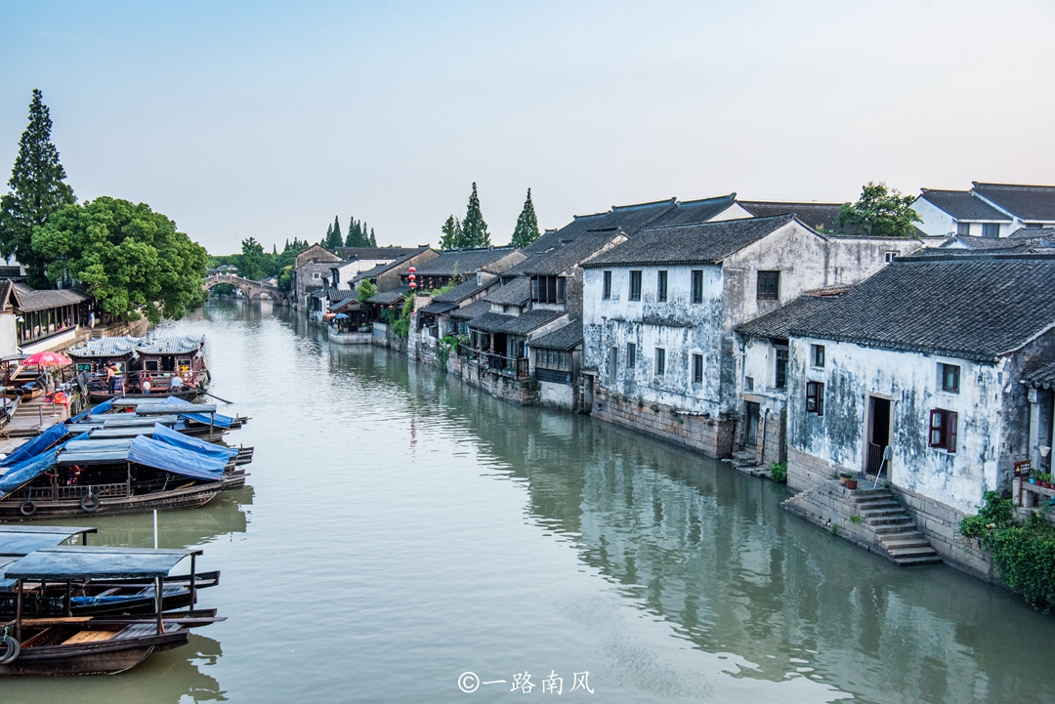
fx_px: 997
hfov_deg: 55.8
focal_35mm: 34
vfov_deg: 38.9
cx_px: 528
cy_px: 352
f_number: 13
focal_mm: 34
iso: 800
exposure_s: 1/100
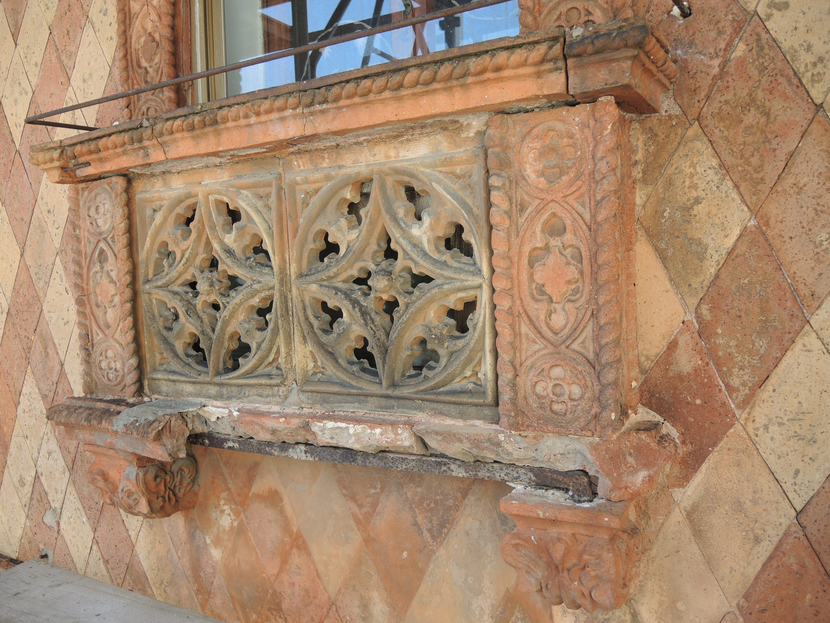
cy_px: 312
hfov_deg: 63.4
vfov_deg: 49.7
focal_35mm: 28
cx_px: 415
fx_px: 671
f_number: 2
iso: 80
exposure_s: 1/100
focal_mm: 6
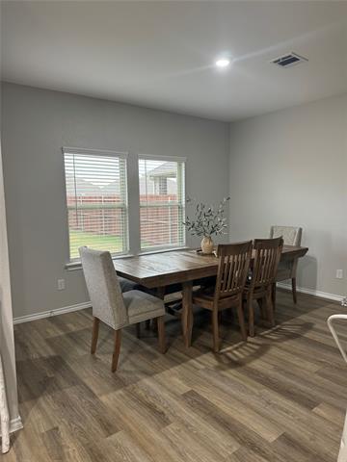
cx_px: 174
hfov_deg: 56.8
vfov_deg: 71.6
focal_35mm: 24
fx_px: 321
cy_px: 231
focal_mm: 6.76
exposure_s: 1/60
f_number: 1.78
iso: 160
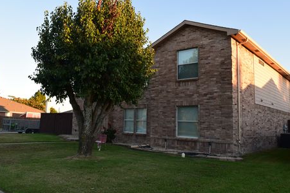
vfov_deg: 43.6
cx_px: 135
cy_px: 88
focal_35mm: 30
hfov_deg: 61.9
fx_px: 242
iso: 400
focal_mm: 18
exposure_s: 1/125
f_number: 9
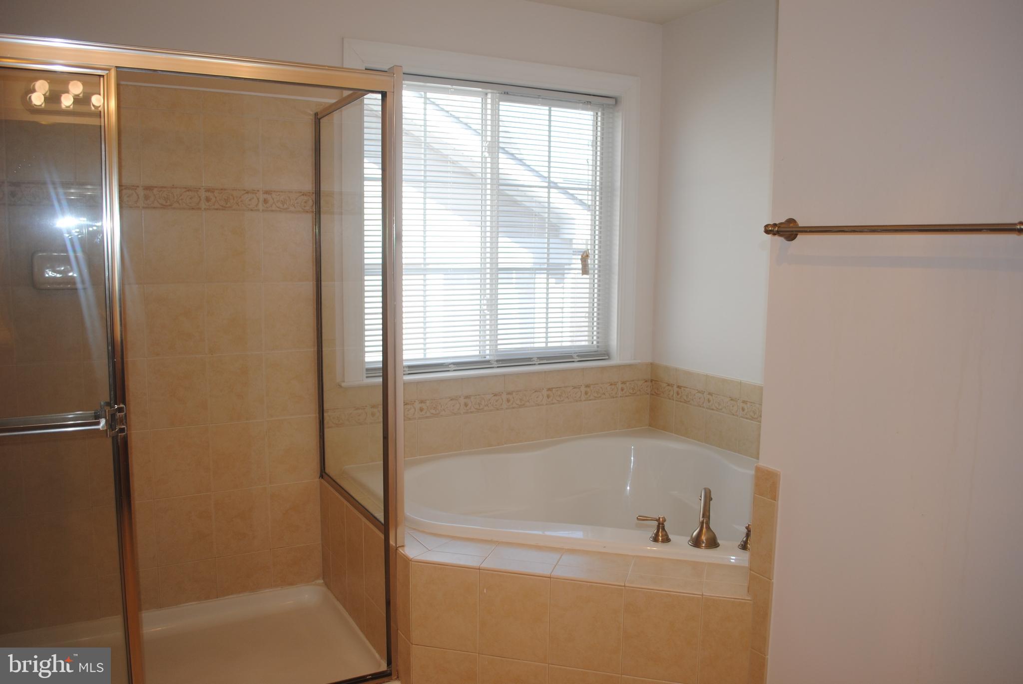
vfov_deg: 48.0
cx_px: 512
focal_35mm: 27
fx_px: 768
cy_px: 342
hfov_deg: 67.3
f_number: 3.5
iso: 125
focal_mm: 18
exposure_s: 1/125
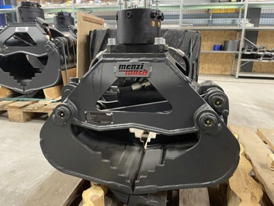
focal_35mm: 26
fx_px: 206
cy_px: 103
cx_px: 137
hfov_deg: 67.3
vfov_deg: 53.1
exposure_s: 1/33
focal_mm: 4.2
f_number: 1.6
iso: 400
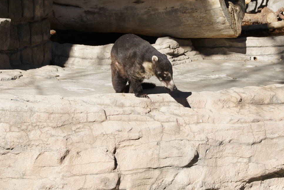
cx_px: 174
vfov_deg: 10.0
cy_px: 90
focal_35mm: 137
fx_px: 1079
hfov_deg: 15.0
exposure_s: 1/500
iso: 200
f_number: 8
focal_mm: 55
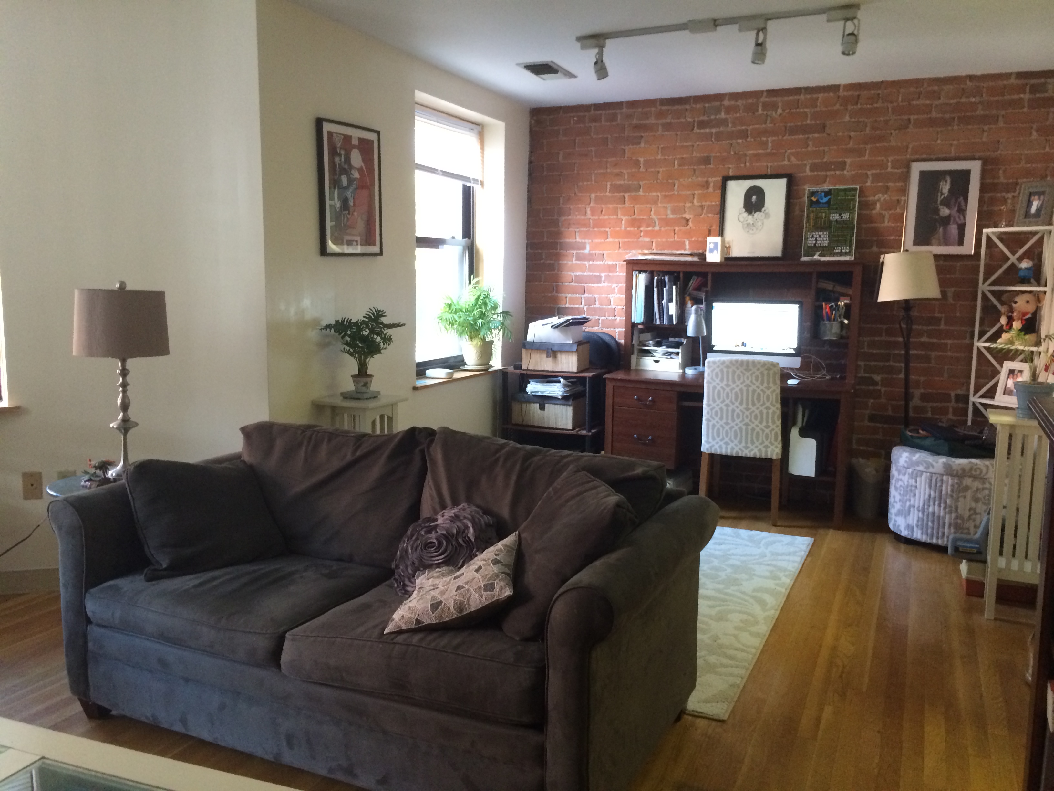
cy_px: 396
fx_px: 913
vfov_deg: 46.8
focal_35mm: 30
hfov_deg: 60.0
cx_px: 527
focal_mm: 4.12
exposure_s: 1/24
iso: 320
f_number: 2.2
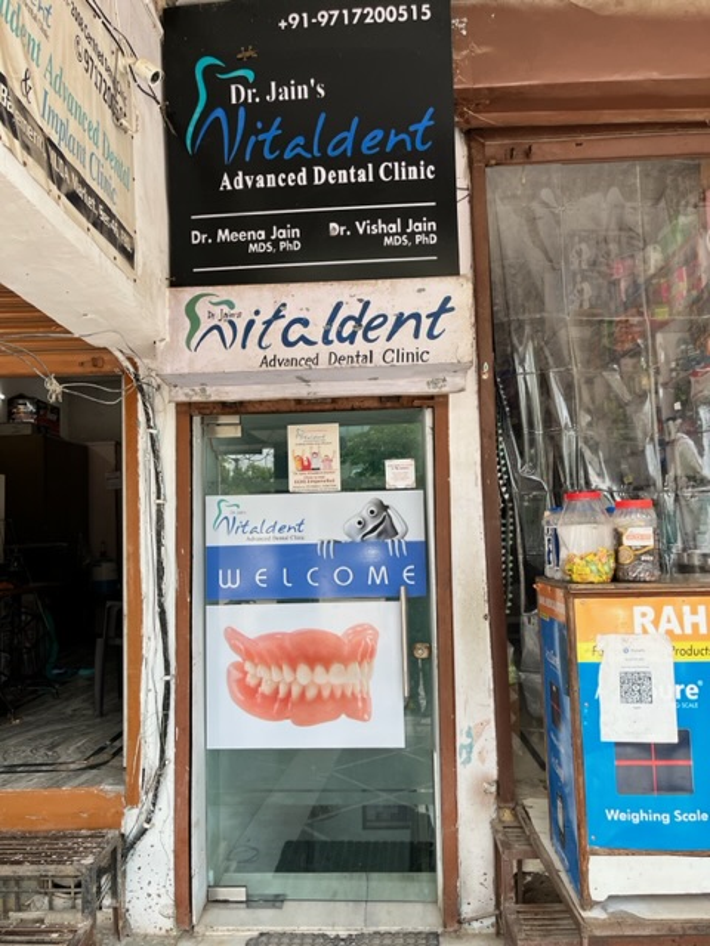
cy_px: 473
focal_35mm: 26
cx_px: 355
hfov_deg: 53.1
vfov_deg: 67.3
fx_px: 711
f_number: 1.6
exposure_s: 1/454
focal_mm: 5.1
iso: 50
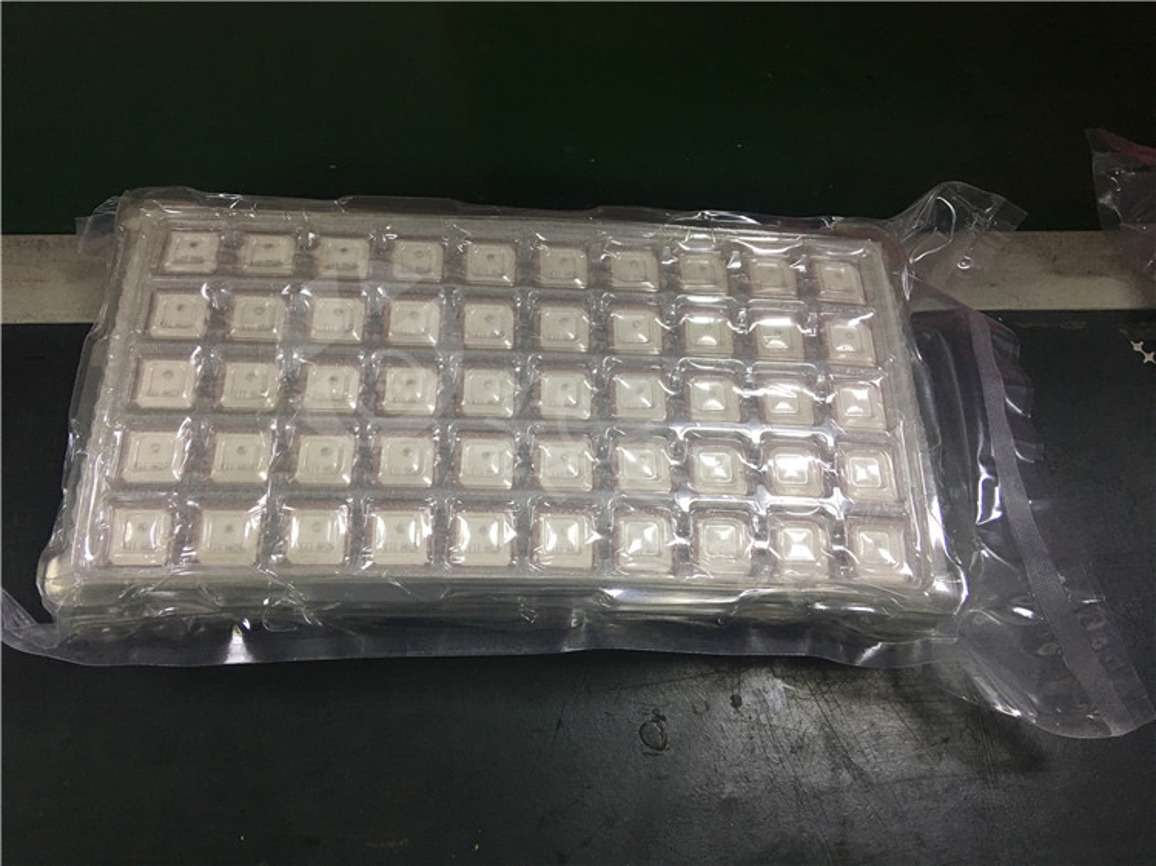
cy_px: 433
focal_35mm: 29
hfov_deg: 61.7
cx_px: 578
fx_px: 968
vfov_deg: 48.2
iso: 50
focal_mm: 4.15
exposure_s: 1/33
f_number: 2.2
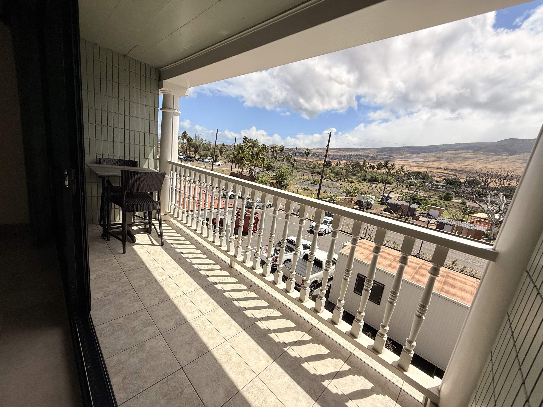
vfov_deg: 85.7
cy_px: 204
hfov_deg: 102.1
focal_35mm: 14
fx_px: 220
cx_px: 272
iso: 50
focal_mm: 2.22
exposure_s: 1/3289
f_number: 2.2
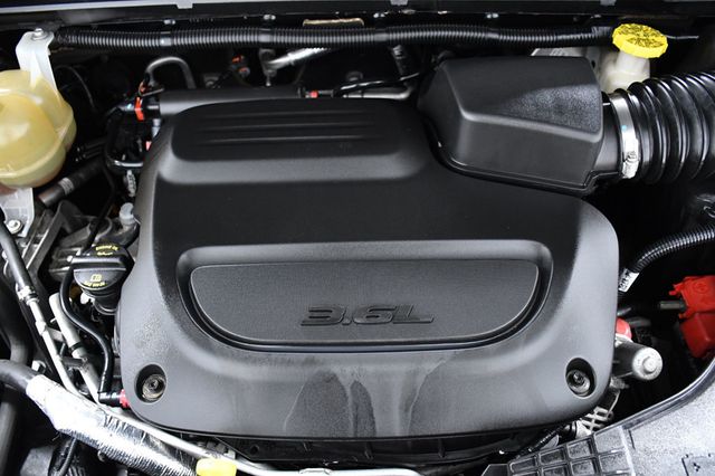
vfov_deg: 47.9
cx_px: 358
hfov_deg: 67.4
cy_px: 238
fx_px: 536
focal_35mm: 27
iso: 2500
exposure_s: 1/60
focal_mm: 18
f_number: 4
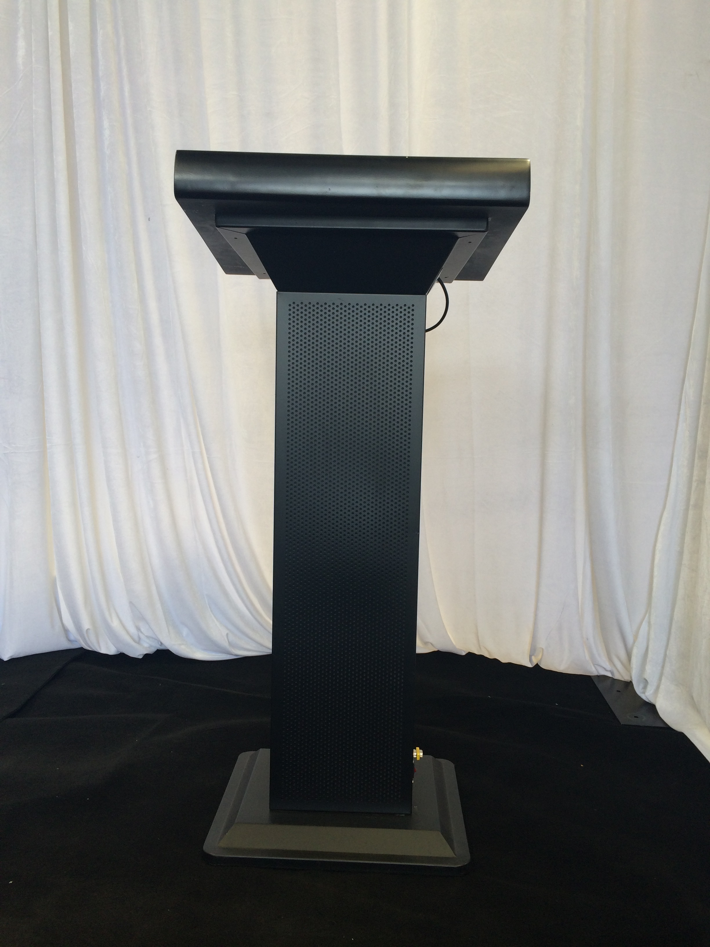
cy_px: 474
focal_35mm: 30
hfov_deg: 46.8
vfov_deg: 60.0
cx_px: 355
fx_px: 820
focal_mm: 4.12
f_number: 2.2
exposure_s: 1/120
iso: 50
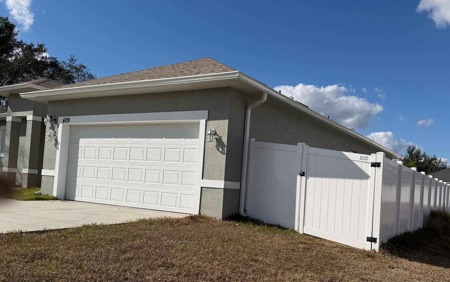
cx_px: 248
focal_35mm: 32
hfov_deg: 59.5
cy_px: 172
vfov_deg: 39.2
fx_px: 392
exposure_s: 1/9091
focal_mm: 6.76
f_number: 1.78
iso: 80
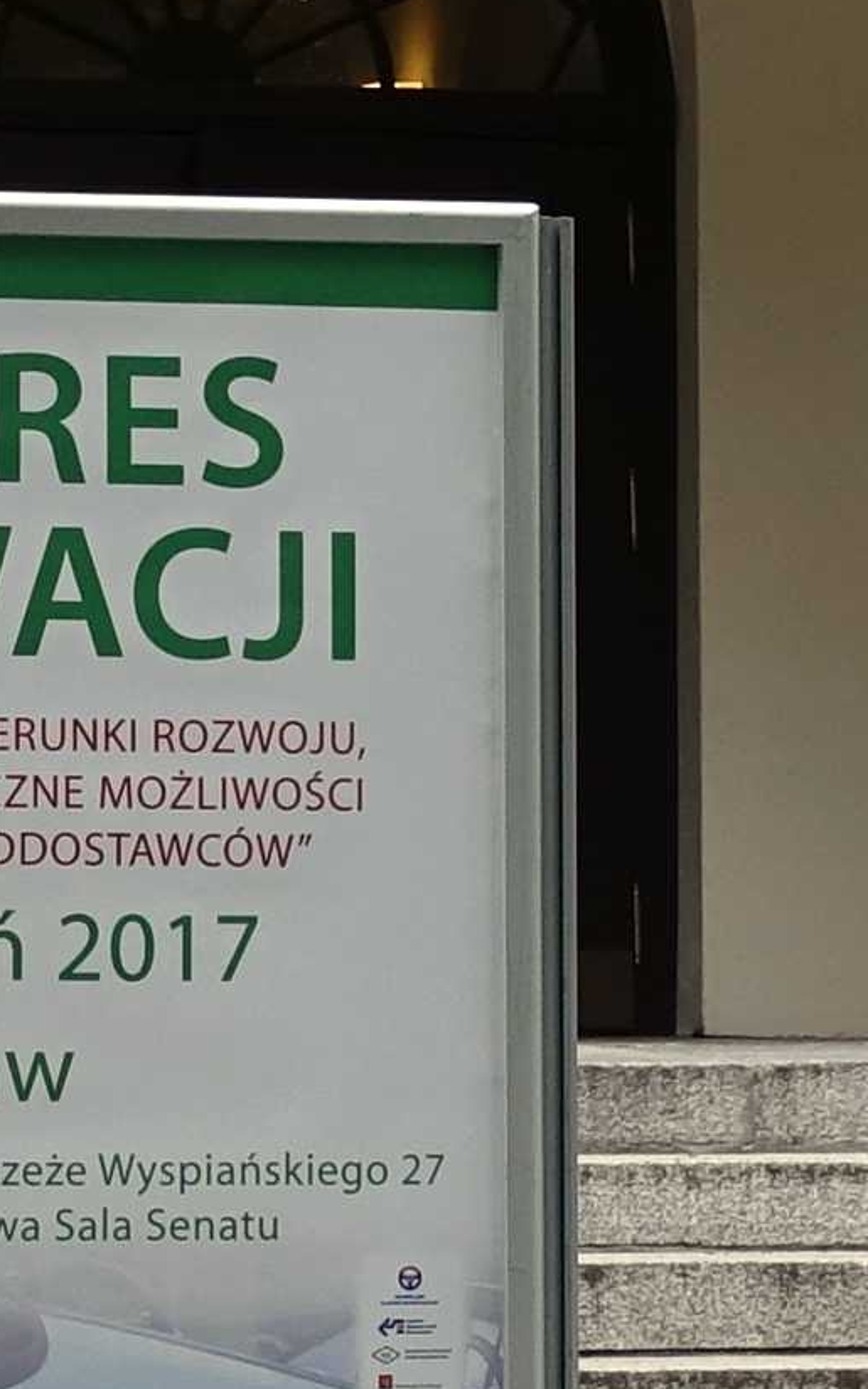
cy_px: 708
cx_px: -89
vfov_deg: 11.9
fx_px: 6661
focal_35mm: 176
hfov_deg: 7.4
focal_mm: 9.47
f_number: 3.5
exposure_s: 1/80
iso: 125
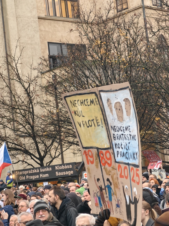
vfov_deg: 20.4
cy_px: 113
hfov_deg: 15.4
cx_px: 84
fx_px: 625
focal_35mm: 96
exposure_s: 1/33.3
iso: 400
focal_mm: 16.85
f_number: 3.5
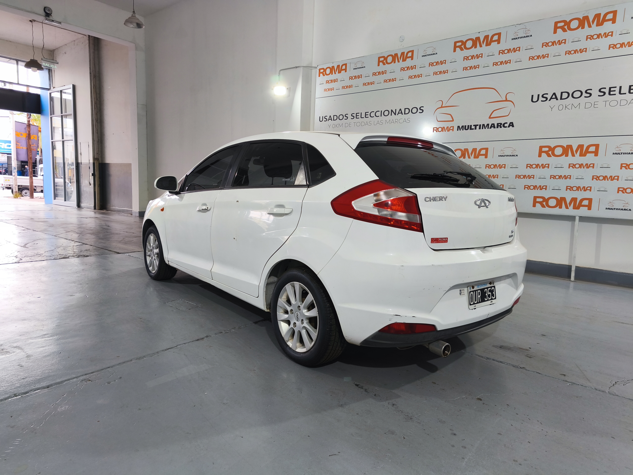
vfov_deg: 58.9
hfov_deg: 73.9
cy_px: 238
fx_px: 421
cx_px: 316
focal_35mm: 23
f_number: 1.7
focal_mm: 5.35
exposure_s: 1/100
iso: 80
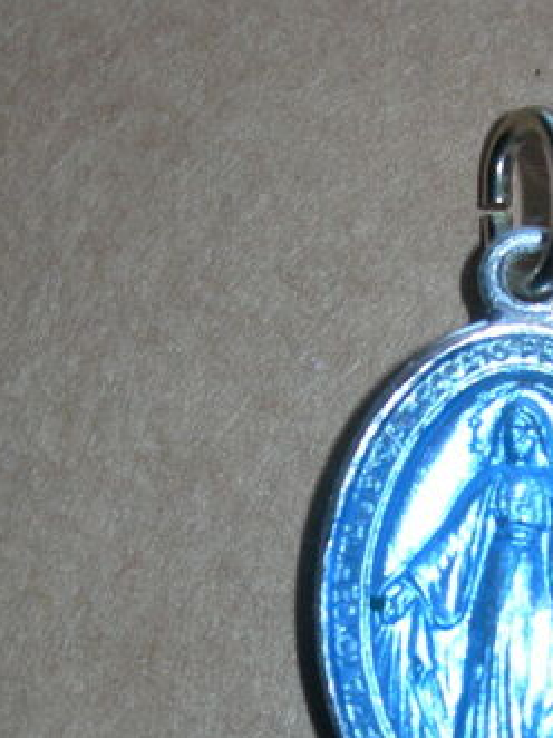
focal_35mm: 118
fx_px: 2515
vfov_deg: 16.6
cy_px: 586
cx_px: 419
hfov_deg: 12.5
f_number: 5.9
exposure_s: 1/60.1
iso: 50
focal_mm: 12.7
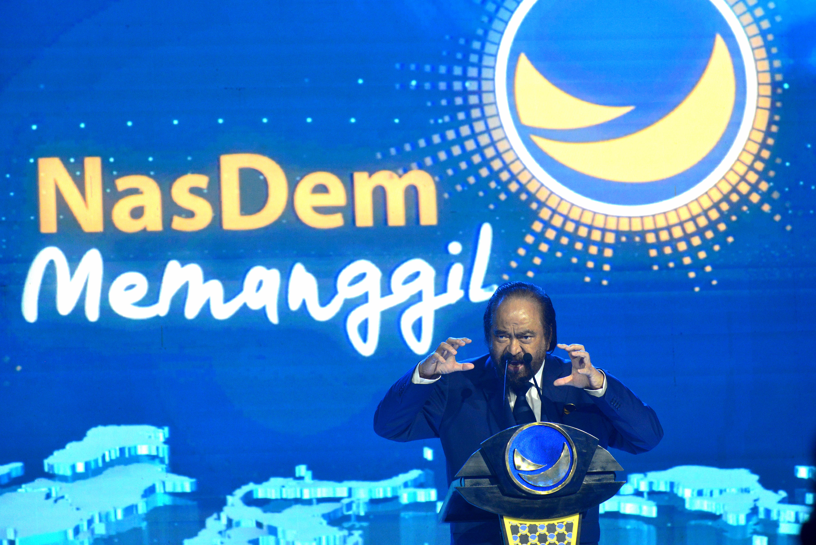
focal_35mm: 170
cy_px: 272
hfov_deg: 12.1
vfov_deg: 8.1
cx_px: 408
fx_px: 3855
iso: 2000
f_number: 8
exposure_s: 1/200
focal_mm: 170
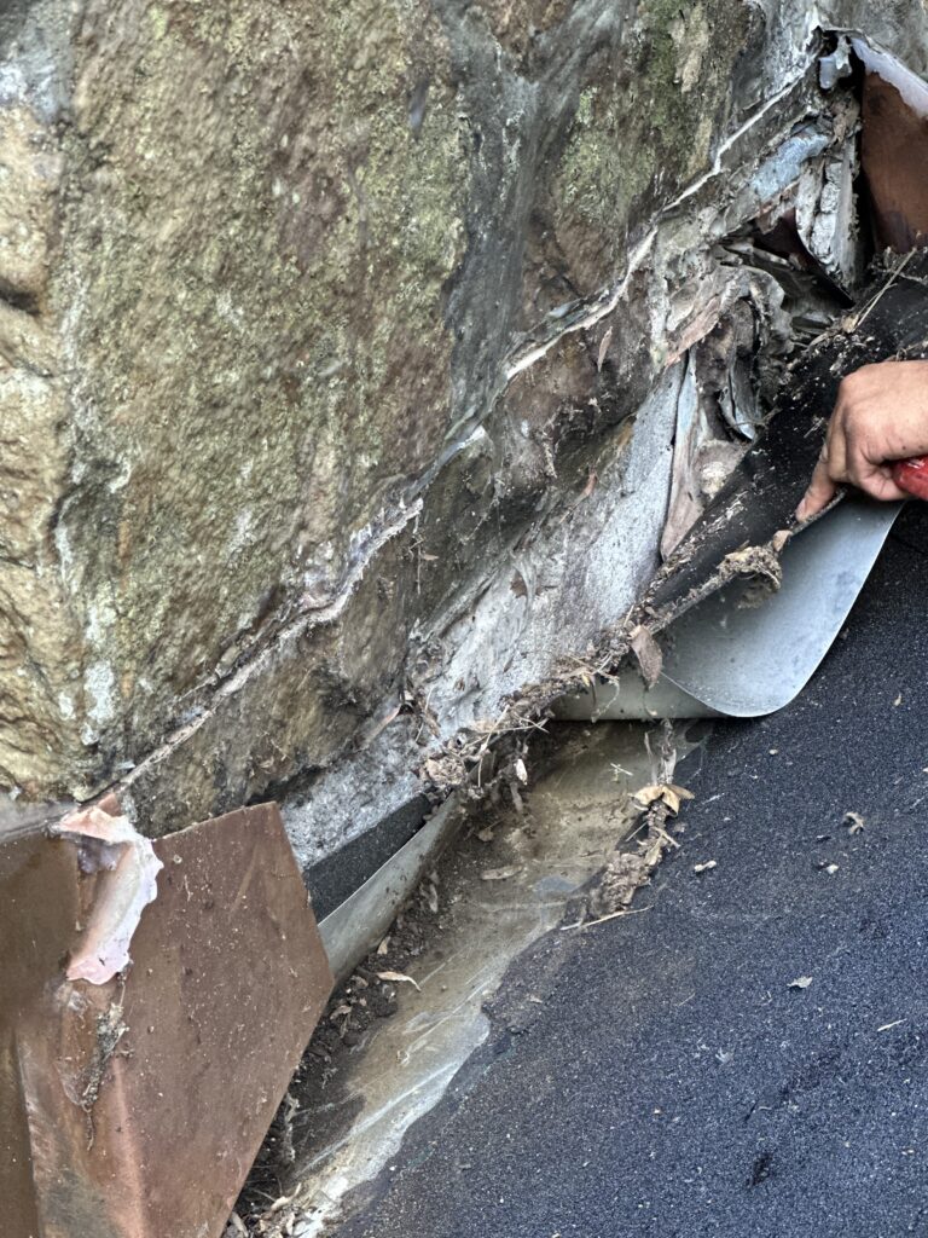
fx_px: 2752
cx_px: 464
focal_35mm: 77
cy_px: 619
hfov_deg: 19.1
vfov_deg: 25.3
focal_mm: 9
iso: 250
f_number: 2.8
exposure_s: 1/79
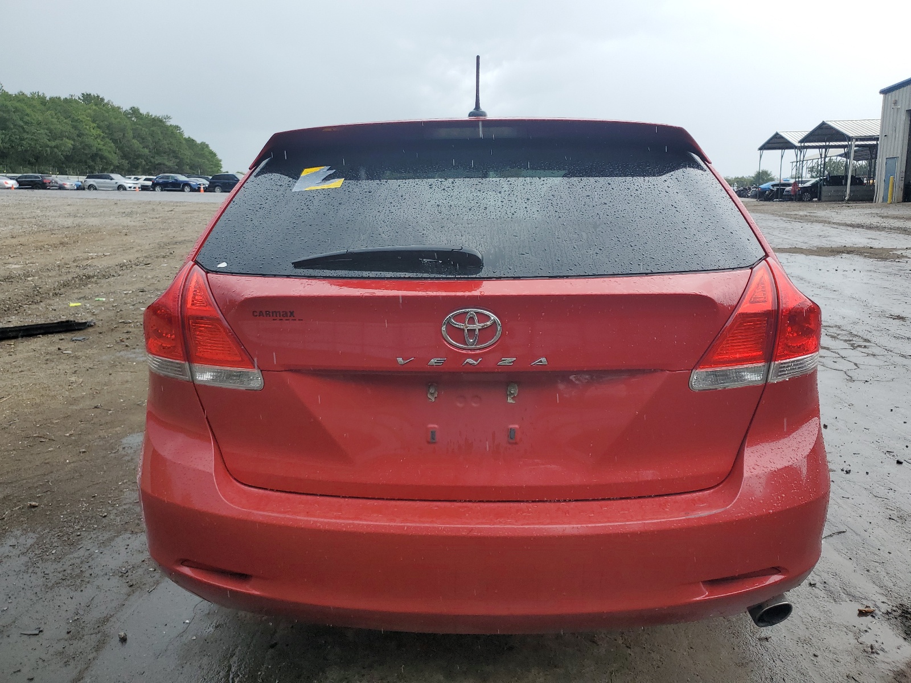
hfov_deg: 67.3
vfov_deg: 53.1
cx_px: 456
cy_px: 342
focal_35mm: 26
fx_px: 684
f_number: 1.5
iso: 50
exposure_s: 1/625
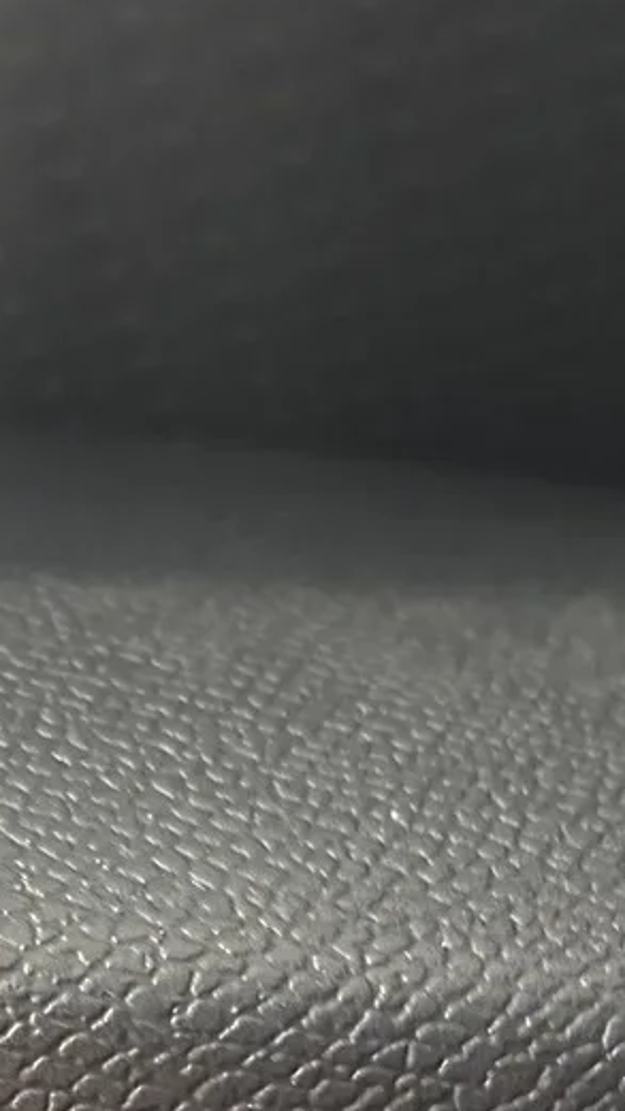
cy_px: 1241
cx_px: -77
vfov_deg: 22.9
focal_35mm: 87
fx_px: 2564
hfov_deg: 13.6
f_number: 1.6
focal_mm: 5.96
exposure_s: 1/25
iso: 500
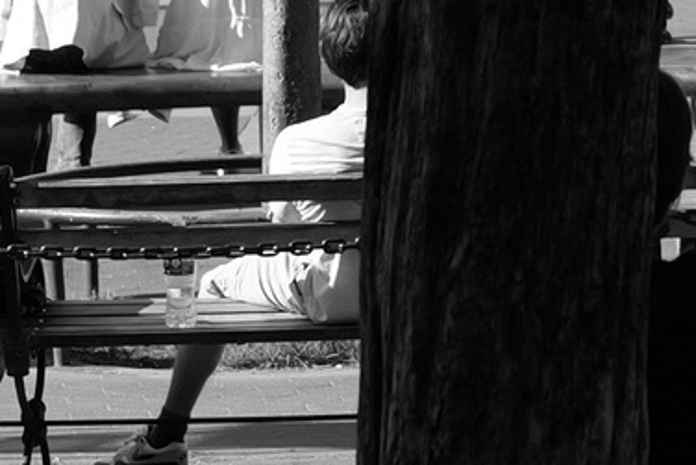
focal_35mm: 340
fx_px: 6576
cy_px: -690
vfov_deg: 4.0
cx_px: 1131
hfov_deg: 6.0
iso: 500
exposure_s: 1/1600
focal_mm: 50
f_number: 4.5
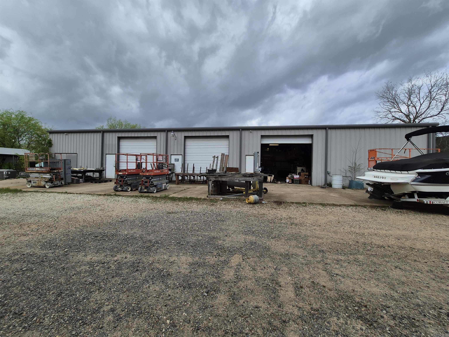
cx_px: 224
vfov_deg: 89.9
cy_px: 168
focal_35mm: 13
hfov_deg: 106.2
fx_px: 169
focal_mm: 1.74
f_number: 2.2
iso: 50
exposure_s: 1/1728
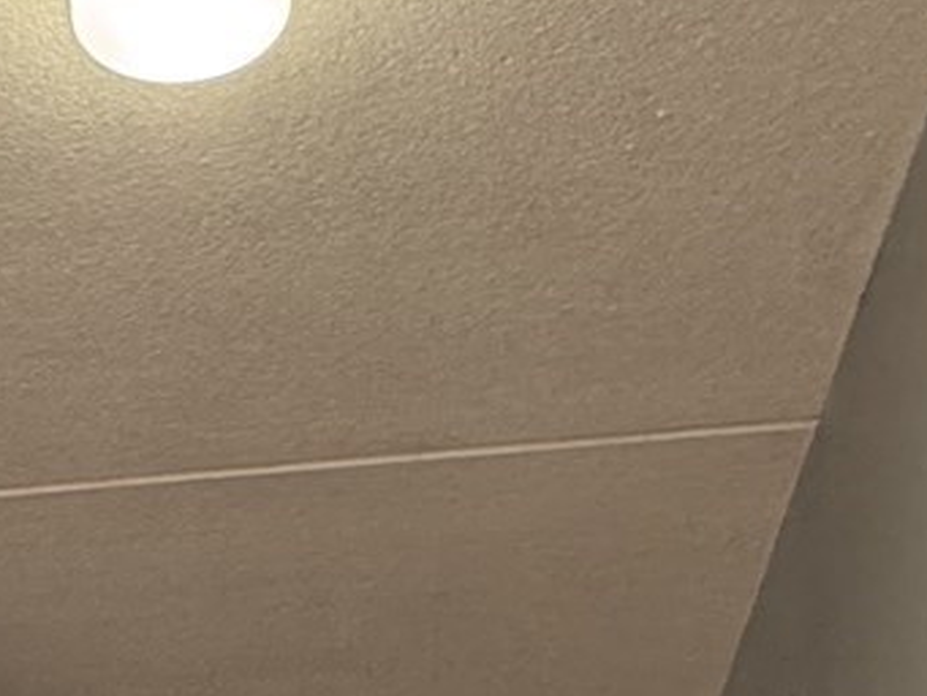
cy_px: 1335
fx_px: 2250
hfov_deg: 22.1
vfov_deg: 14.8
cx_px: -79
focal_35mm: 84
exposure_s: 1/120
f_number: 2.2
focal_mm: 2.22
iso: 250
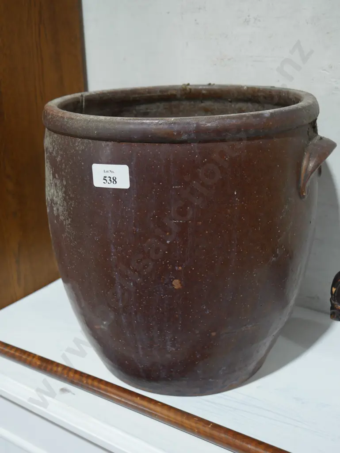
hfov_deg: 34.4
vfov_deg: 44.8
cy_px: 226
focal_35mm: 42
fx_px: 550
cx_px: 170
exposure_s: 1/60
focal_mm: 21
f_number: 4.6
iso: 500
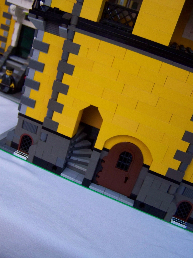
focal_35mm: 38
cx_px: 96
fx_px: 282
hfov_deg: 37.7
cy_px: 129
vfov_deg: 49.0
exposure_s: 1/60
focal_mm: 6.3
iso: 200
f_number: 2.8
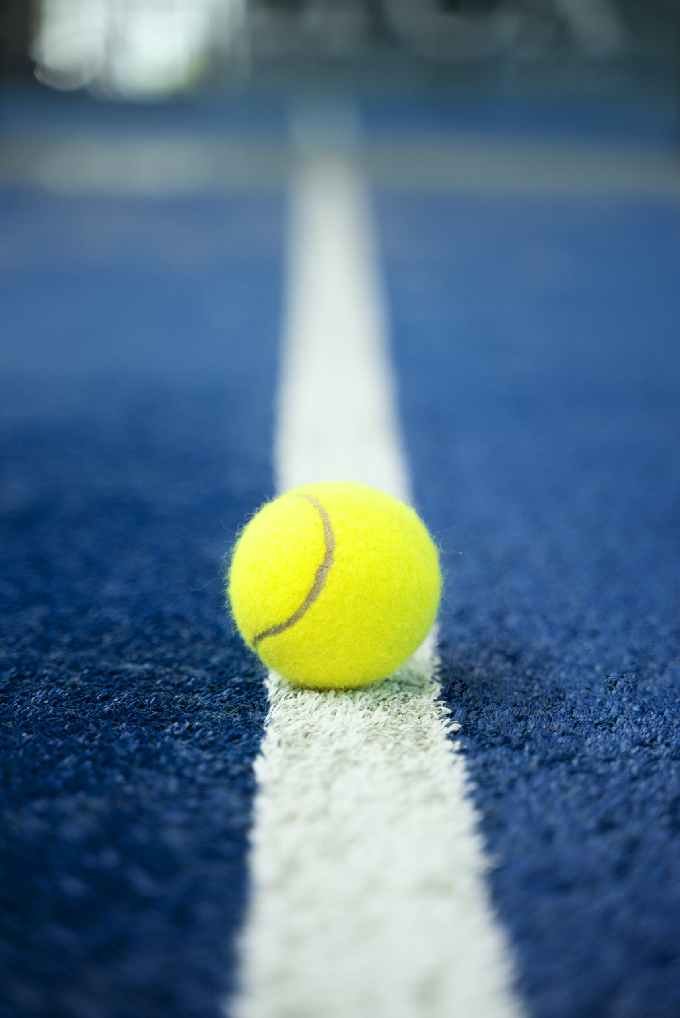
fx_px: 2122
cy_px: 509
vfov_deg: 27.0
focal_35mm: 75
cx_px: 340
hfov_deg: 18.2
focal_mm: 75
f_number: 2.8
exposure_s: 1/400
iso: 800
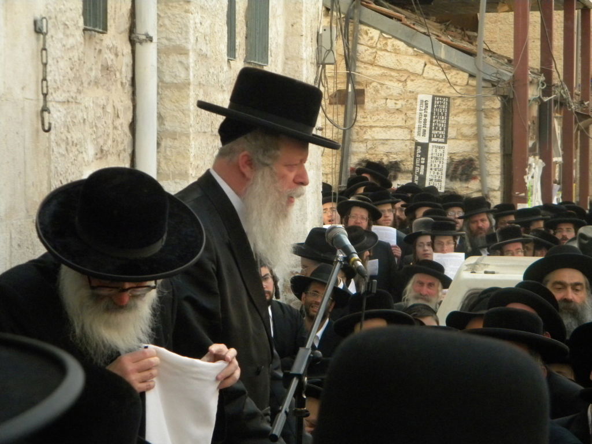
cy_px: 222
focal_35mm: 105
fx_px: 1796
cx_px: 296
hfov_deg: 18.7
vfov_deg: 14.1
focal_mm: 19
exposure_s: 1/610
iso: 400
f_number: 4.7
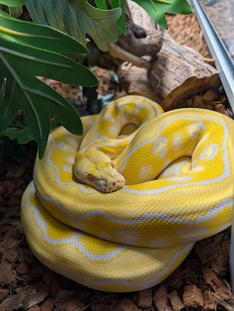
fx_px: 216
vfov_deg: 71.5
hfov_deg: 57.0
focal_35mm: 24
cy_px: 156
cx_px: 117
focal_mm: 6.9
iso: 42
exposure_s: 1/30
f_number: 1.68
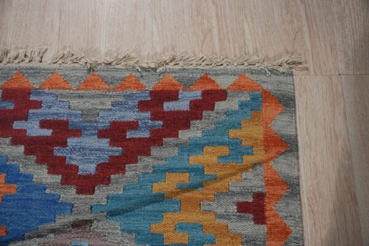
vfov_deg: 40.2
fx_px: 336
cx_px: 184
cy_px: 123
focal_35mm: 33
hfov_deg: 57.5
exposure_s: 1/160
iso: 400
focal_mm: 32.8
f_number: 4
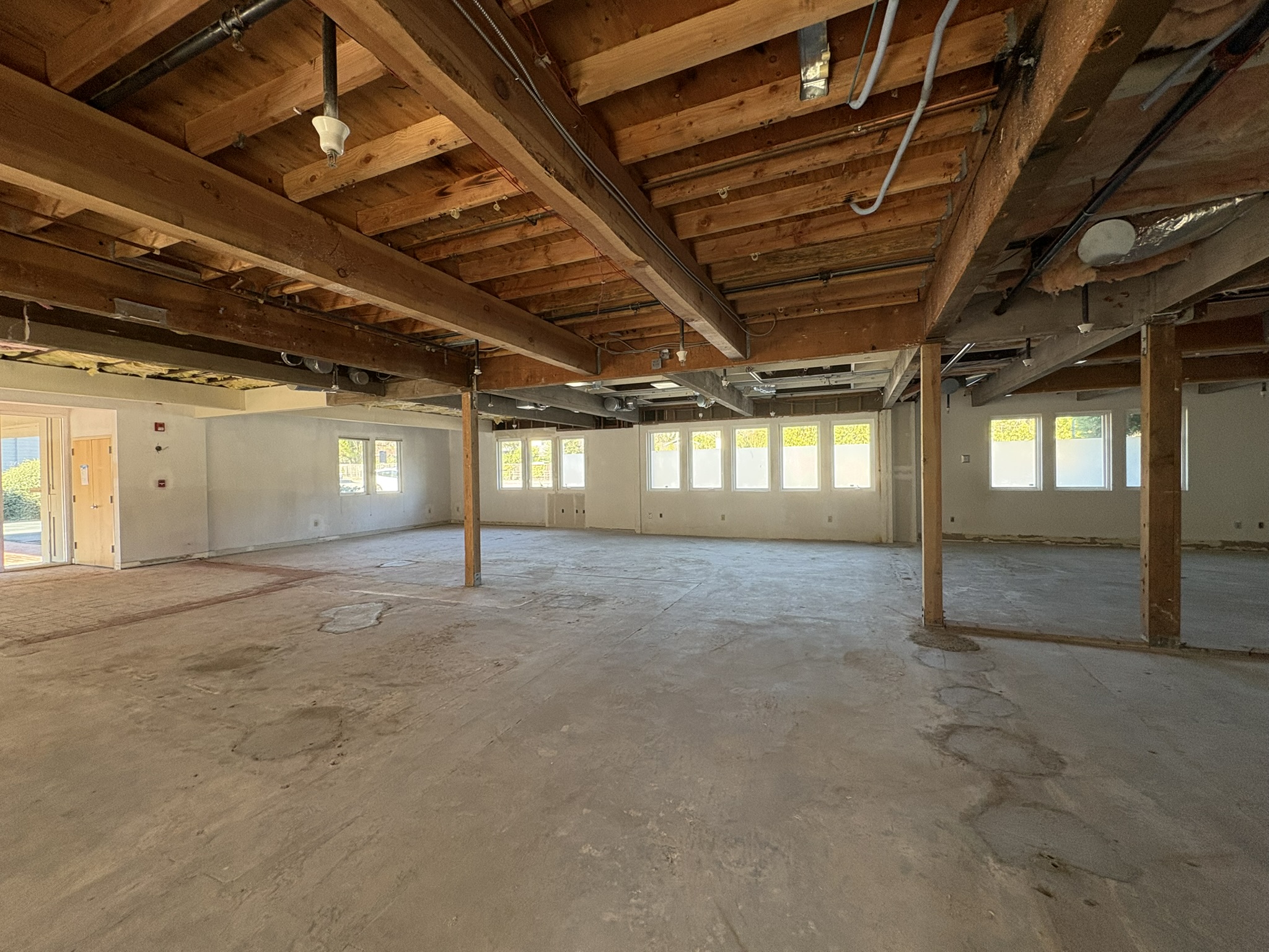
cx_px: 634
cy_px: 476
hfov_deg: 102.1
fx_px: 513
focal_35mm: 14
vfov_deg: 85.7
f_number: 2.2
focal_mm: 2.22
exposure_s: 1/82
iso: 200
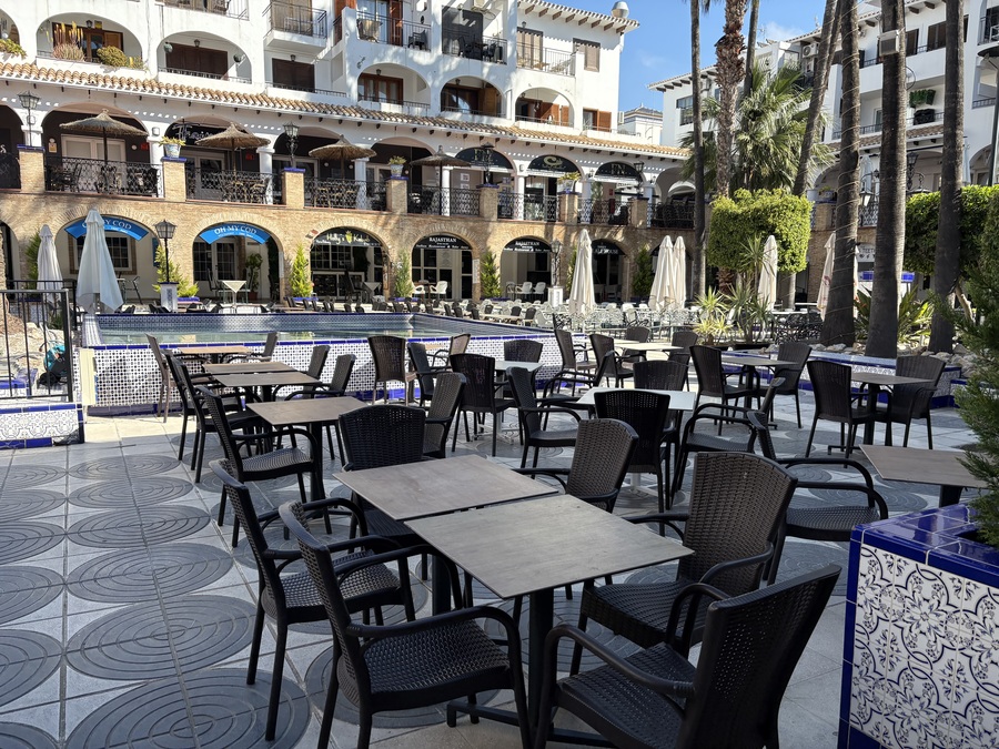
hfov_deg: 67.3
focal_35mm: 26
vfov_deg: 53.1
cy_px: 374
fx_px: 750
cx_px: 500
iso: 64
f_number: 1.6
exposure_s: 1/1550
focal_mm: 5.96
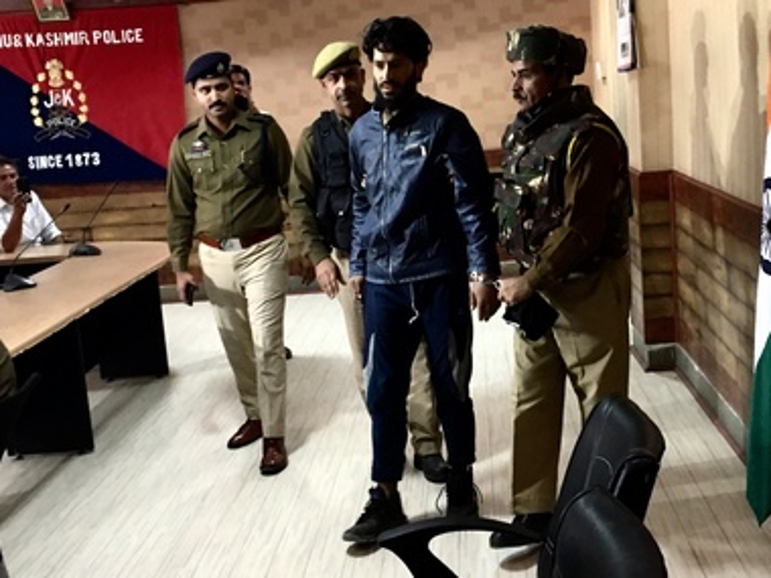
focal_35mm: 29
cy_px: 289
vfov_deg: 48.2
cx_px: 386
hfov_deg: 61.7
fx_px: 646
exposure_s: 1/17
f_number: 2.2
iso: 100
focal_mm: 4.15
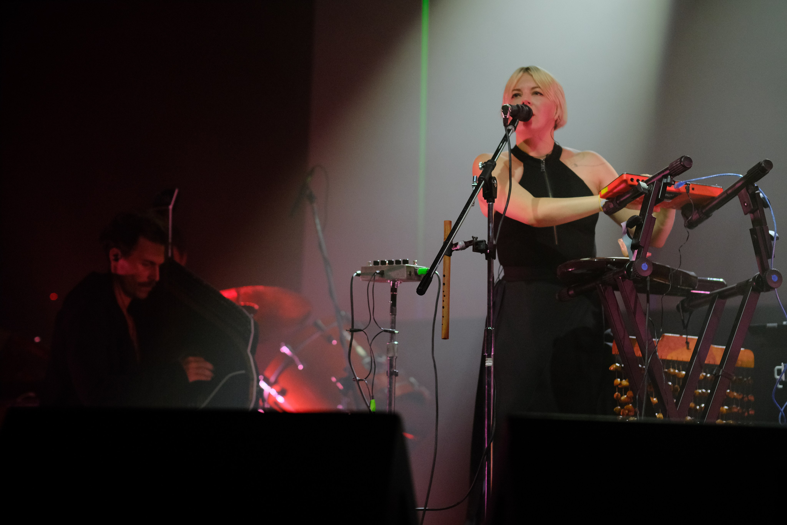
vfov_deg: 16.3
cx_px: 394
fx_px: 1836
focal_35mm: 84
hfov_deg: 24.2
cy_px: 262
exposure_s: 1/800
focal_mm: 56
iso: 1600
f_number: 2
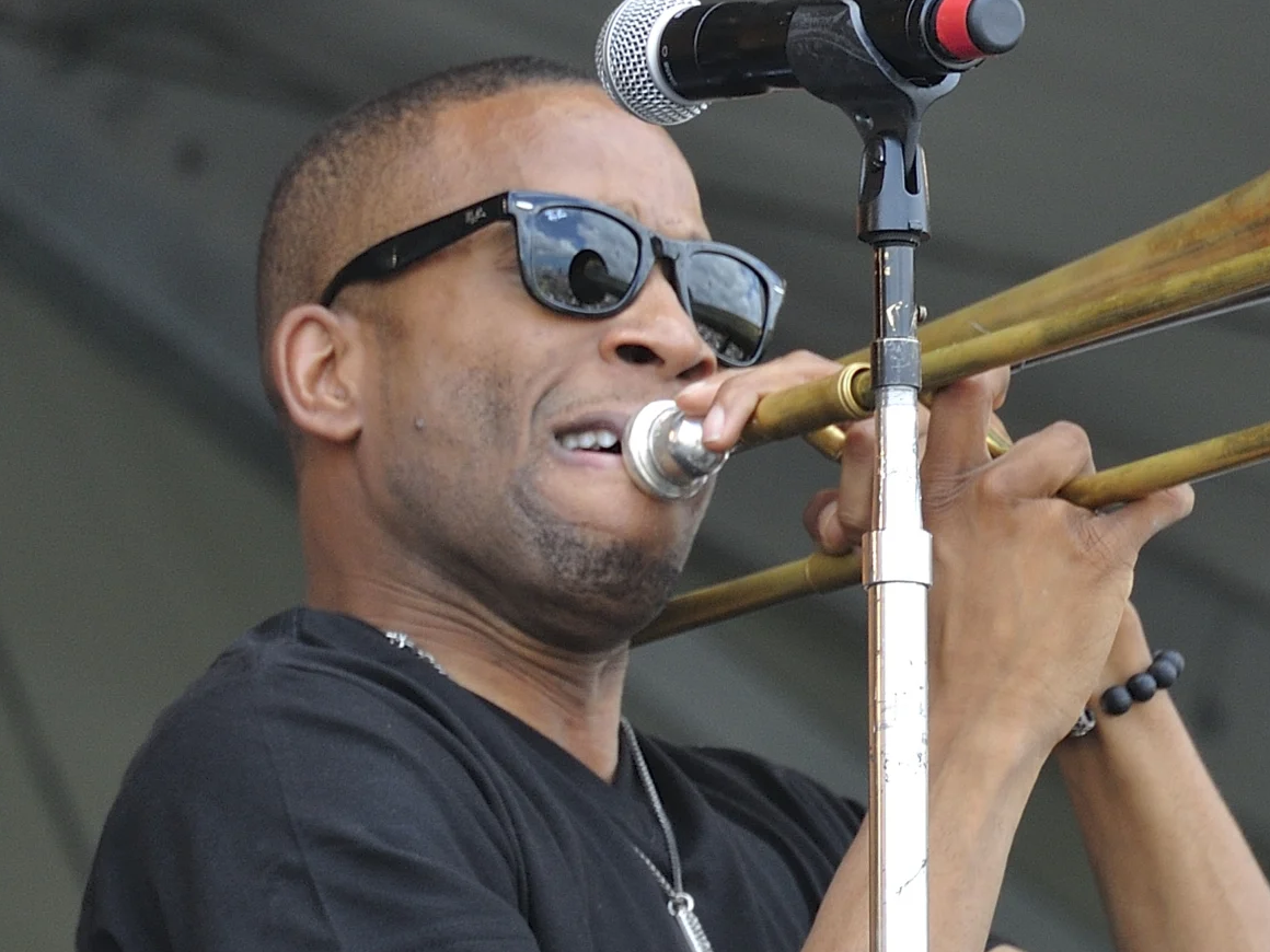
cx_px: 1193
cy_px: 709
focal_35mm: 631
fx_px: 23150
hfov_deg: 3.1
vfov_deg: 2.4
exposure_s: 1/100
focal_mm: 110
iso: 125
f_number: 5.6
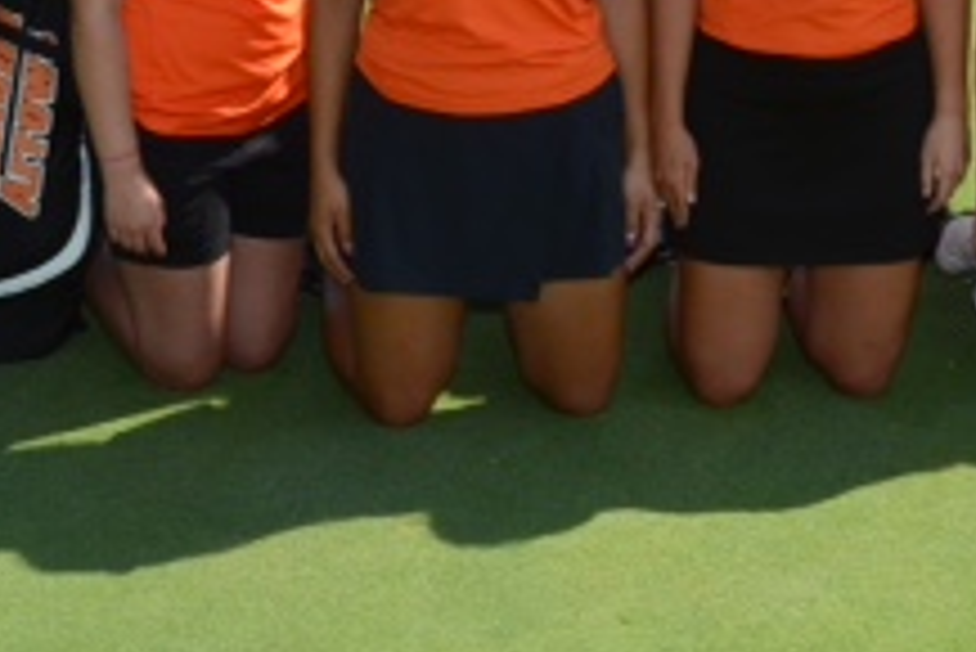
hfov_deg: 10.6
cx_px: 733
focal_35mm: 194
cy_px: -148
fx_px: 5263
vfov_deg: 7.0
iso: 400
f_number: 13
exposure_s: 1/250
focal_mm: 44
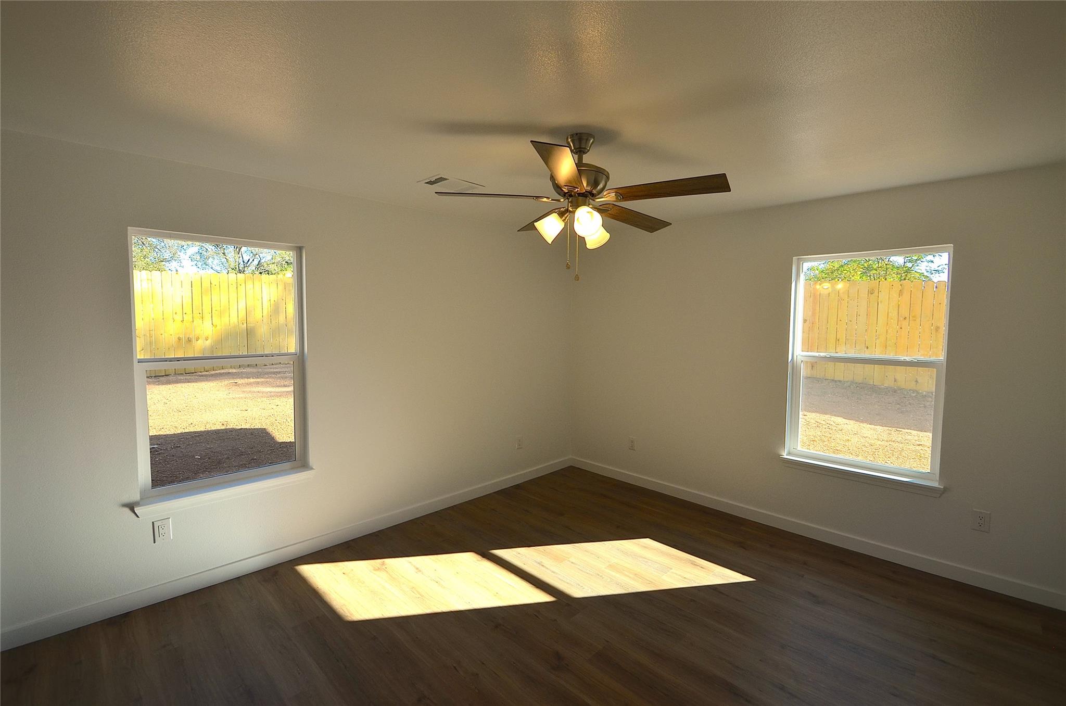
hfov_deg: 100.5
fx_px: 443
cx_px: 533
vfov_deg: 77.1
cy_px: 353
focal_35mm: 15
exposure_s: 1/125
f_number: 5.6
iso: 200
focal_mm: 10
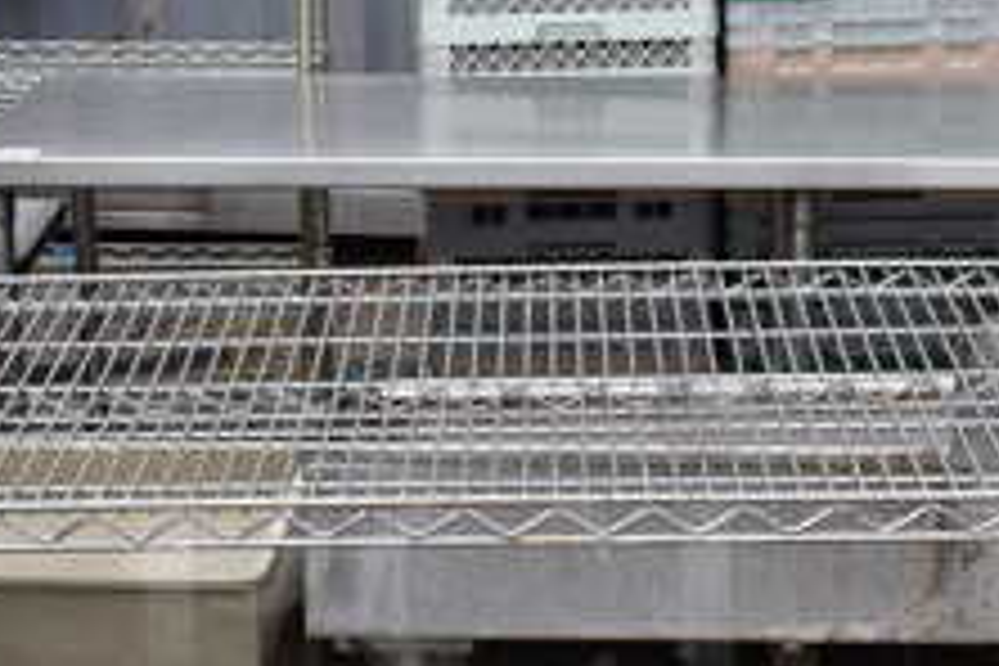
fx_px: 2747
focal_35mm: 99
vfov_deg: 13.7
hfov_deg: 20.6
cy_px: 590
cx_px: 441
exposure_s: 1/250
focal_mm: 24
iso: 180
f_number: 8
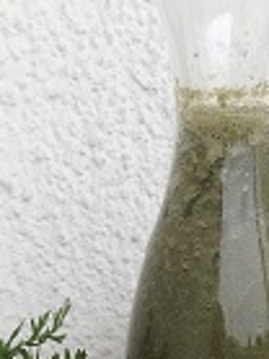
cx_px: 228
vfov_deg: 20.4
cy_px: 284
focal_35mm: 95
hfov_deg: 15.4
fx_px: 986
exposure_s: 1/357
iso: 50
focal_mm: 4.12
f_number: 2.4
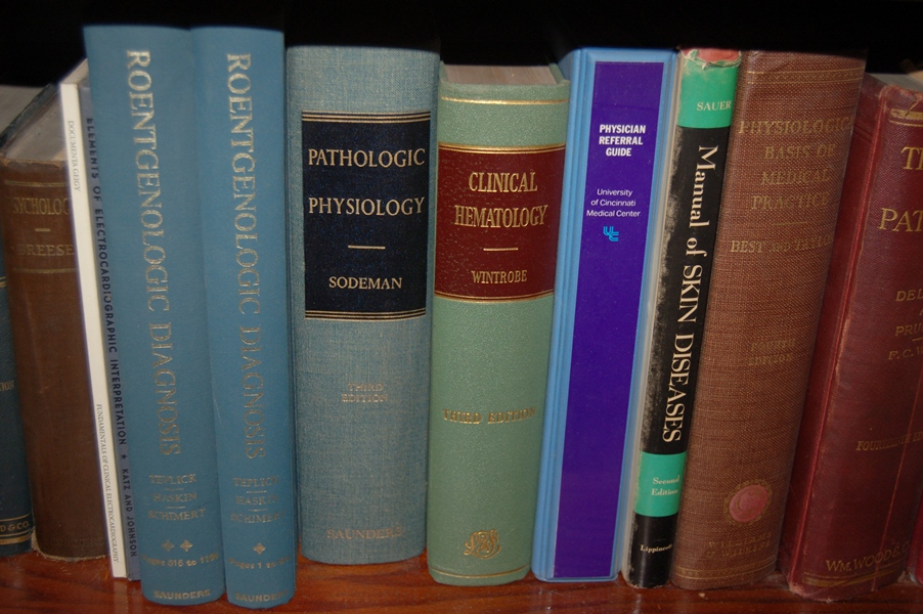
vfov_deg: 28.0
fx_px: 1230
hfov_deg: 41.1
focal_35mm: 48
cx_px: 462
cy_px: 307
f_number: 4.5
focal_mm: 32
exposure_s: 1/60
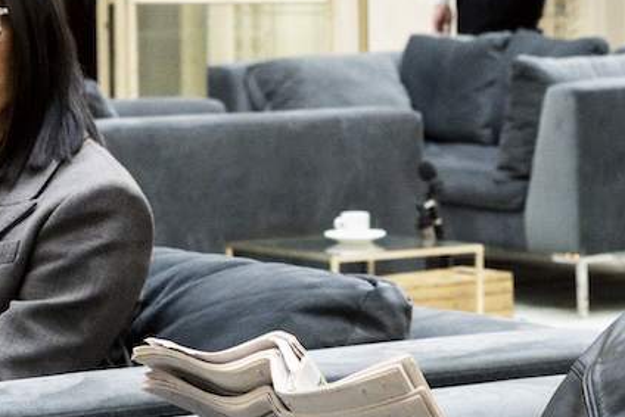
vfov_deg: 7.6
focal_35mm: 181
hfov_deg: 11.4
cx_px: 296
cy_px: 279
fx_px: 3143
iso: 2000
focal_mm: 40
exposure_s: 1/250
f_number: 6.3
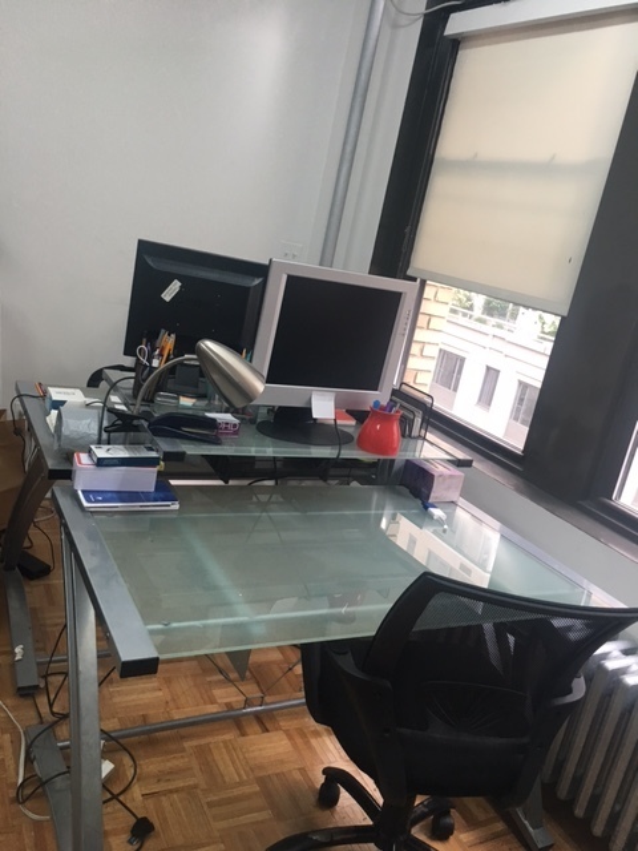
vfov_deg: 61.7
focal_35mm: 29
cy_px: 426
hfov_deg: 48.2
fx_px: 713
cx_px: 319
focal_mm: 4.15
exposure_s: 1/30
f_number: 2.2
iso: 40
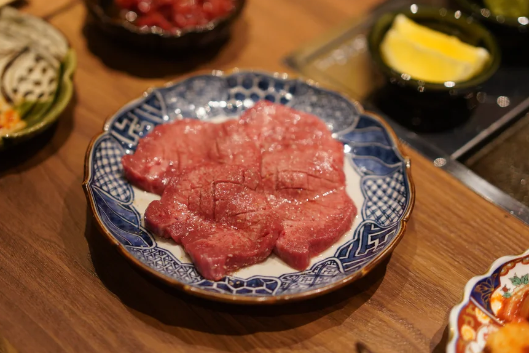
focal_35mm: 69
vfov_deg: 19.7
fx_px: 1014
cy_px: 134
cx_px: 254
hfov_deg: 29.2
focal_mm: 55
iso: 2500
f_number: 2
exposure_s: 1/160
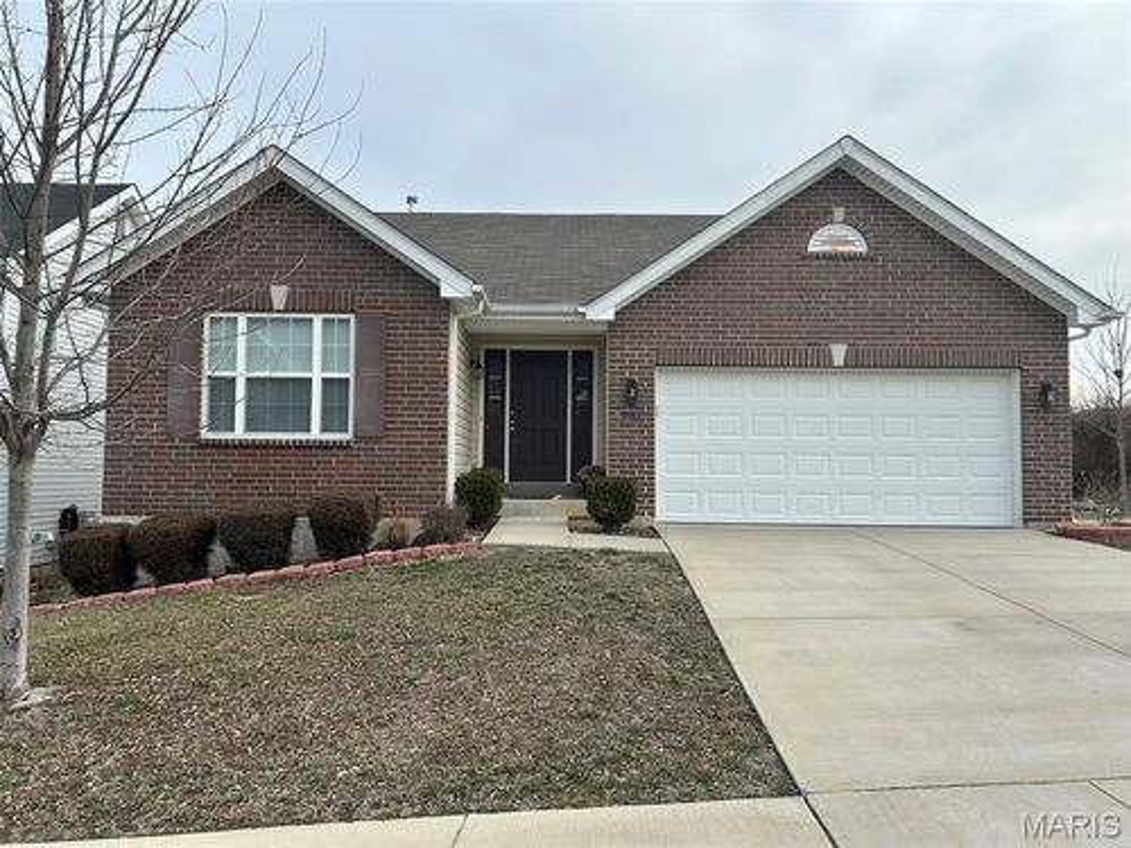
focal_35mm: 26
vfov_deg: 53.1
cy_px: 424
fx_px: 849
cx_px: 566
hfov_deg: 67.3
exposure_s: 1/1531
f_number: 1.5
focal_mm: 5.7
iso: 50
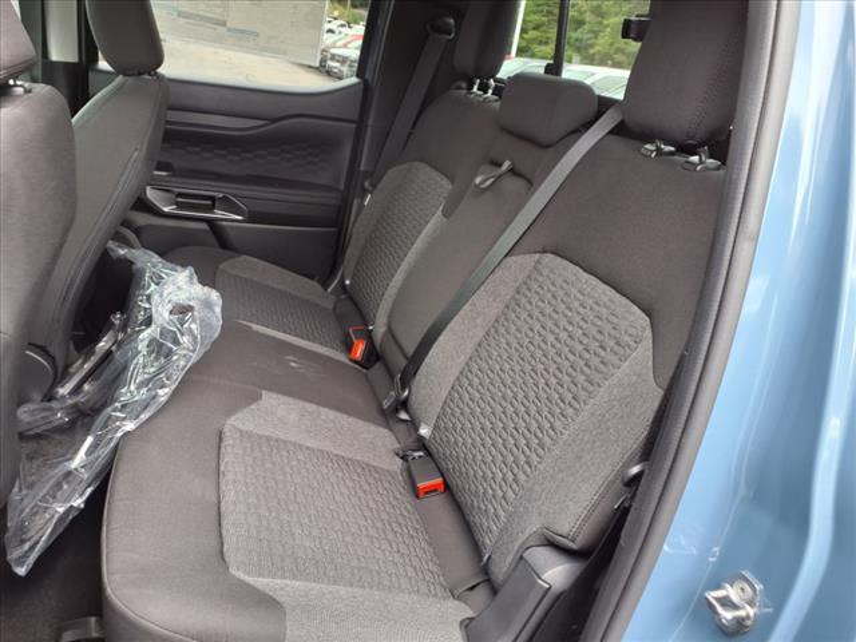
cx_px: 428
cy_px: 321
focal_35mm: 27
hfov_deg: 65.3
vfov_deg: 51.4
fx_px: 668
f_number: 1.9
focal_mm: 3.58
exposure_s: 1/120
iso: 50
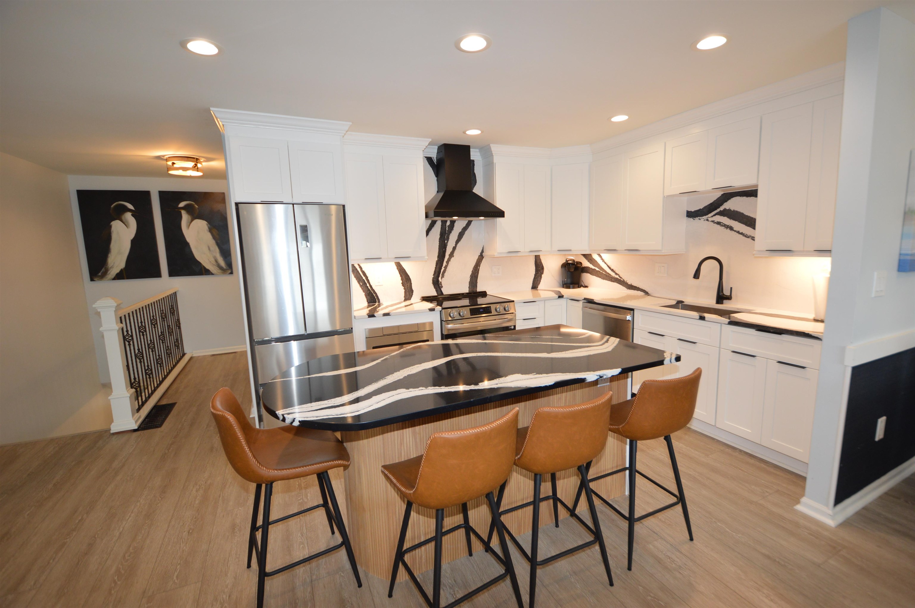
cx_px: 458
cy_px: 304
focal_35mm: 15
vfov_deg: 77.2
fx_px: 381
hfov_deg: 100.4
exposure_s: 1/60
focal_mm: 10
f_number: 4
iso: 400
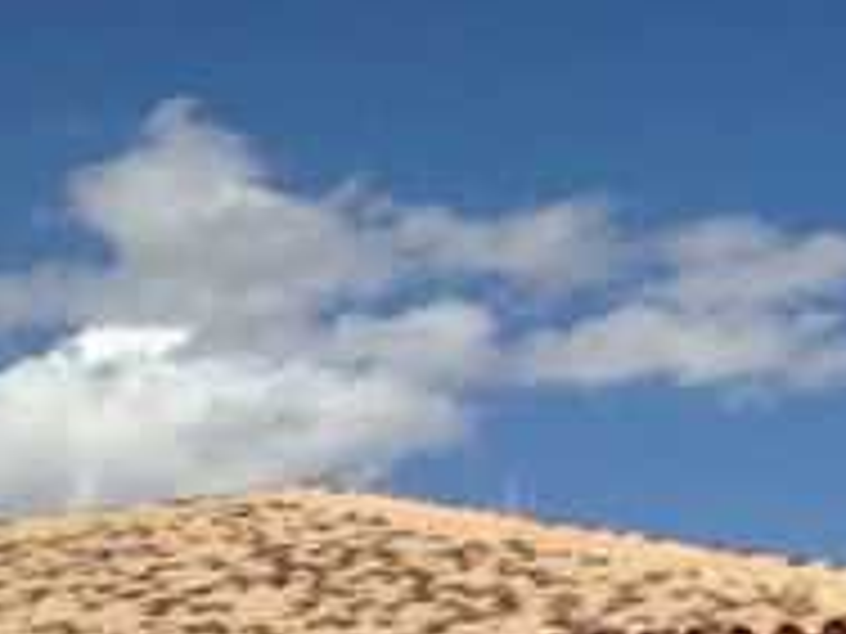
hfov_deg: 14.3
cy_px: 1106
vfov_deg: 10.7
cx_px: 1186
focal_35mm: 131
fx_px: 3202
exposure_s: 1/3460
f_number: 2.4
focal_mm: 4.28
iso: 50
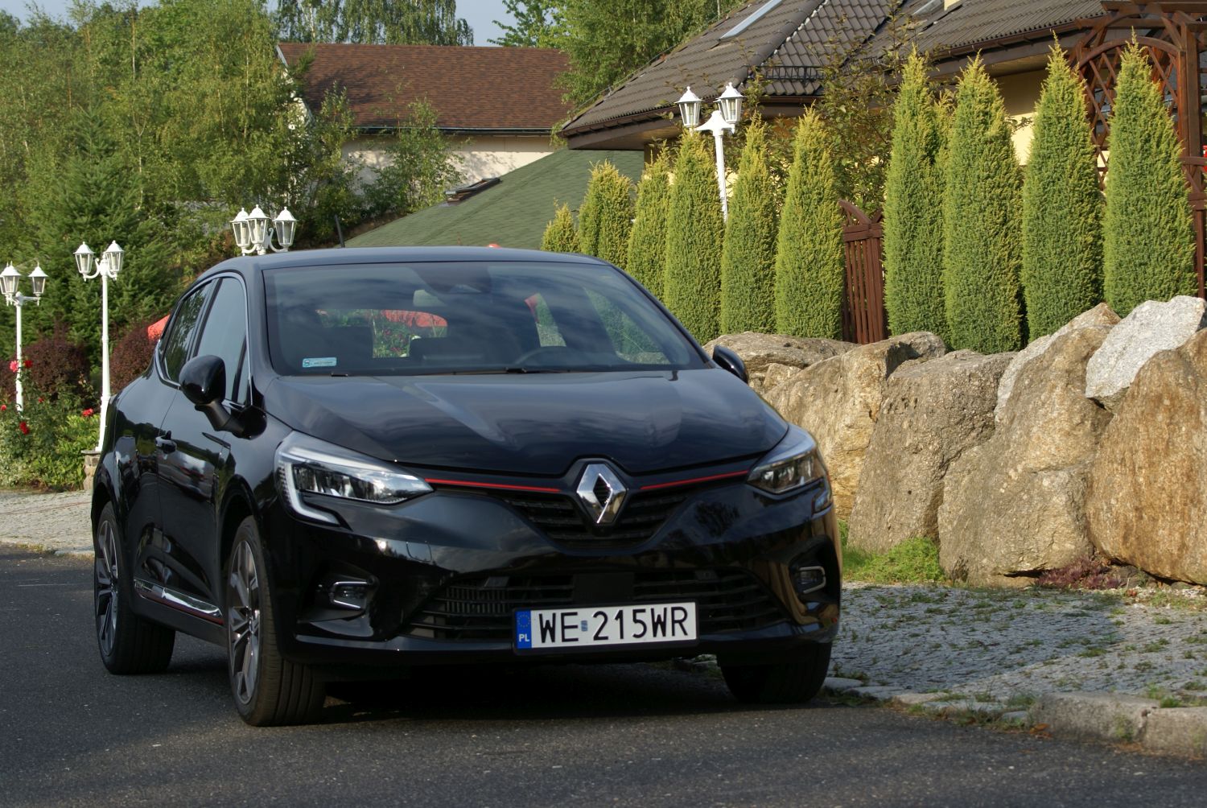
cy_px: 404
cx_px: 604
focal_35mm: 112
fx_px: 3776
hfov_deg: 18.2
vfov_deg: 12.2
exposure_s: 1/160
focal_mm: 75
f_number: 9
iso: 100
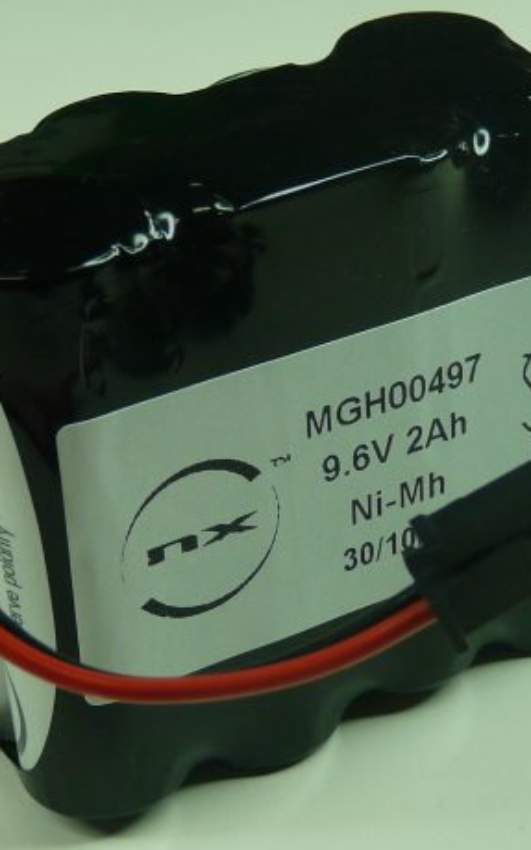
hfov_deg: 13.6
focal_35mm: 96
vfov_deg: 21.6
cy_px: 411
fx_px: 2222
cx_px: 241
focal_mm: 6.6
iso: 100
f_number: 3
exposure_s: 1/60
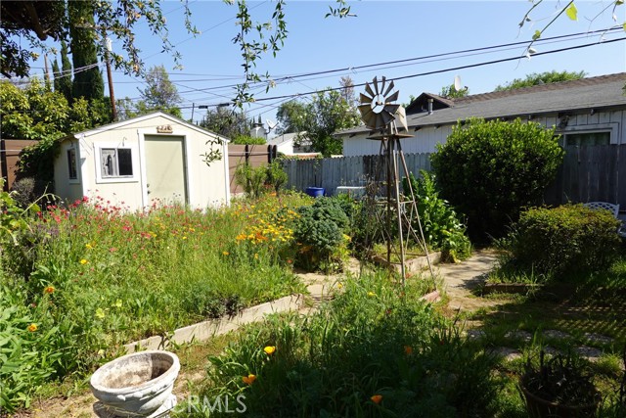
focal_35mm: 24
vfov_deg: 53.2
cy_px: 209
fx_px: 417
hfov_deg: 73.7
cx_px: 313
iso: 100
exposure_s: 1/320
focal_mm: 9
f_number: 5.6
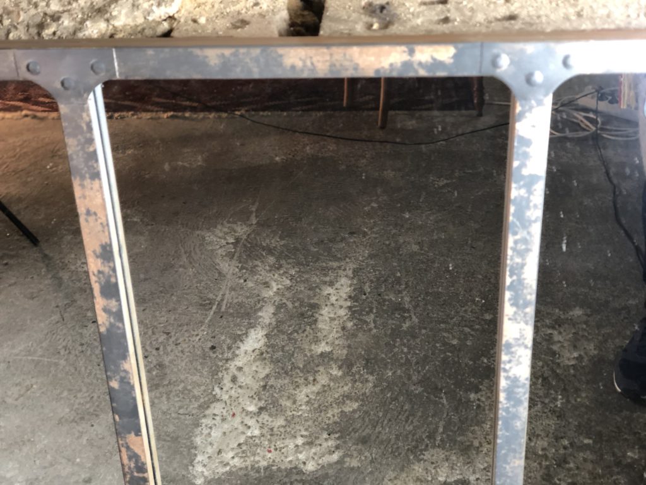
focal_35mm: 52
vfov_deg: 28.0
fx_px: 970
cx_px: 323
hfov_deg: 36.8
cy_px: 242
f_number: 2.4
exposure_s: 1/25
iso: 125
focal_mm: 6
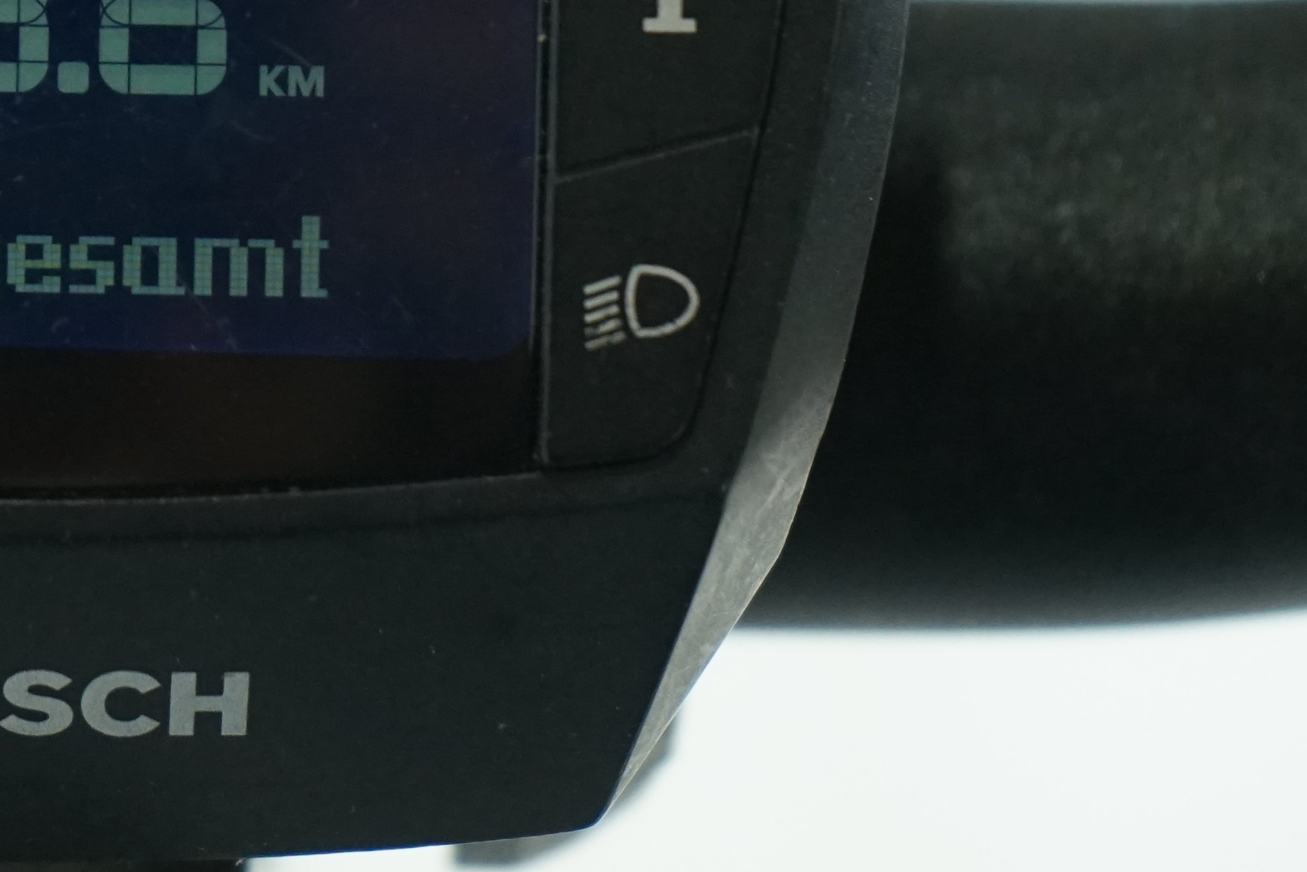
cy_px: -73
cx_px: -22
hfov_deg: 9.9
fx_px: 7515
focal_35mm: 207
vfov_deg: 6.6
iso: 2000
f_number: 5.6
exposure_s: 1/200
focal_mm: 70
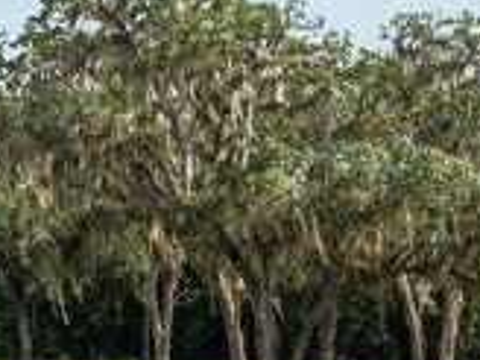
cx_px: -85
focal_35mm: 150
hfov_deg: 12.9
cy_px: 301
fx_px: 2080
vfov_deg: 9.9
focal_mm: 8.67
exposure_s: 1/3200
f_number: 1.8
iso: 210
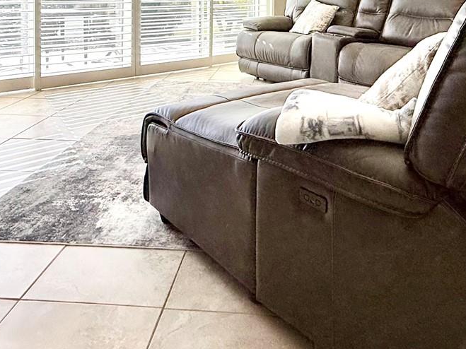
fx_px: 458
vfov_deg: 37.1
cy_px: -6
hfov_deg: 53.7
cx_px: 272
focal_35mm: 34
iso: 64
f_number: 2.2
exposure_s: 1/273
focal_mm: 2.22
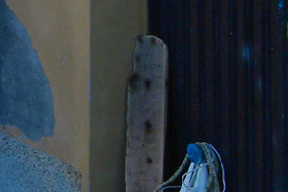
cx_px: -685
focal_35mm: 119
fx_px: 952
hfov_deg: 9.9
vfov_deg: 10.8
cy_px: -145
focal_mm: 10
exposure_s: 1/320
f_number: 9
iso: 100
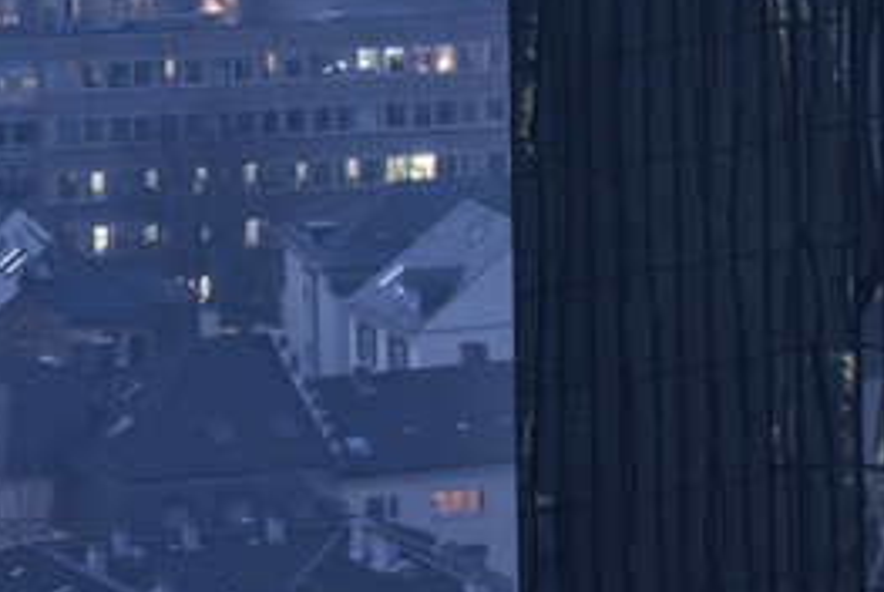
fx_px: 21067
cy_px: 473
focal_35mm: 857
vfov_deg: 1.6
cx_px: 1489
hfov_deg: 2.4
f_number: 7.1
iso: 125
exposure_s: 1
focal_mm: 180
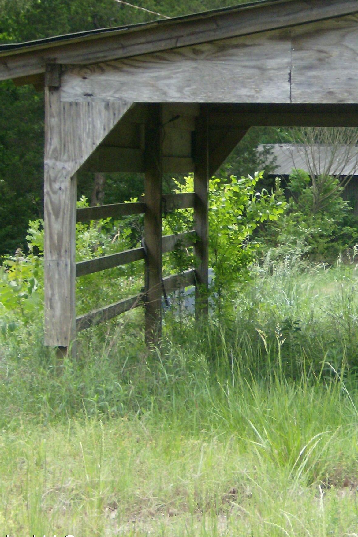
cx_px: 394
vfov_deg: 16.4
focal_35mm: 125
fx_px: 1865
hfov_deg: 10.8
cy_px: 226
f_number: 3.7
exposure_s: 1/235
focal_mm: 11.6
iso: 100
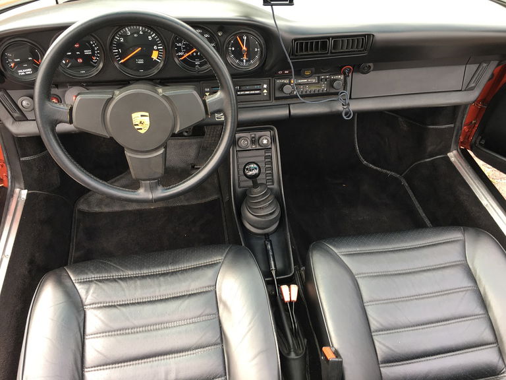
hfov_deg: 61.7
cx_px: 253
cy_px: 190
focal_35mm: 29
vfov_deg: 48.2
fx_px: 424
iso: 32
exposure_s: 1/50
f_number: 2.2
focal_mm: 4.15
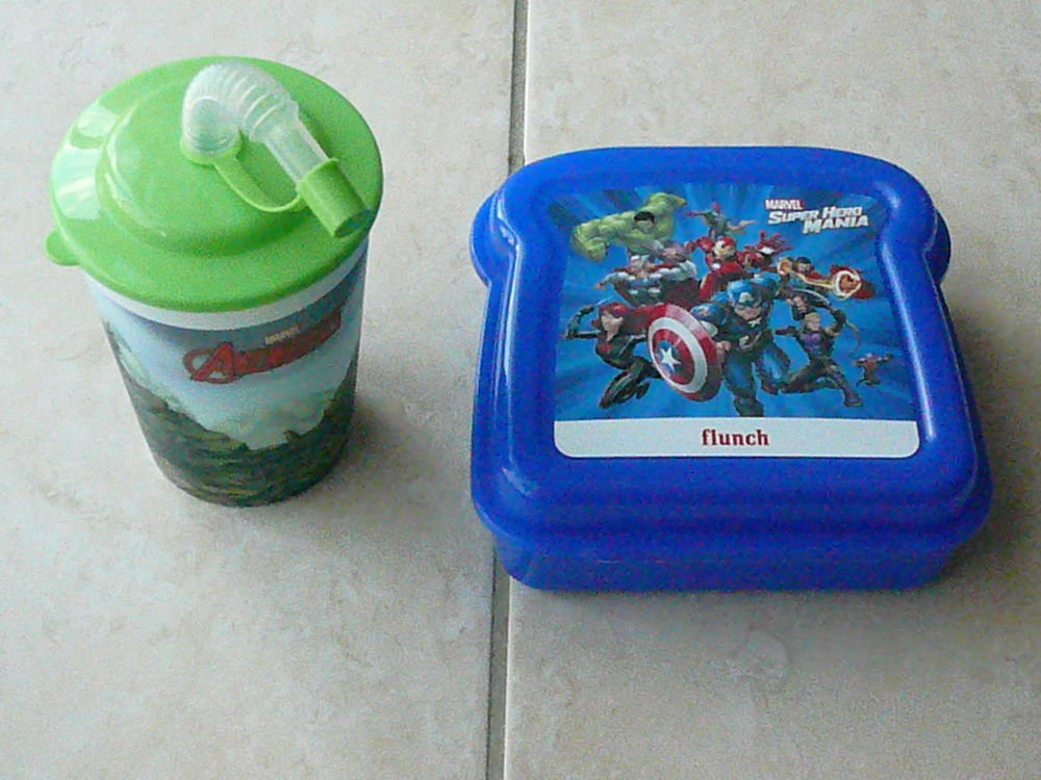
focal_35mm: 79
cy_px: 390
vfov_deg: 18.7
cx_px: 520
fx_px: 2376
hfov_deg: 24.7
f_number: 4.8
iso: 3200
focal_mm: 13.2
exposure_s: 1/400
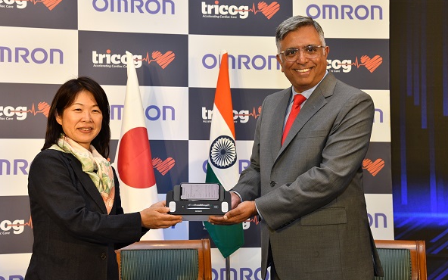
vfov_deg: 20.3
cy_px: 140
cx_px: 224
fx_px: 781
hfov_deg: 32.0
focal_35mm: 64
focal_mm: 62
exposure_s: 1/100
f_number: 8
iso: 1000
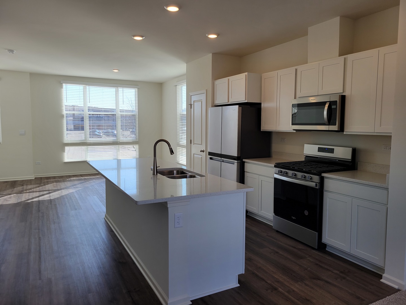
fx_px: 305
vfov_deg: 53.1
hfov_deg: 67.3
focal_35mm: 26
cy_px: 152
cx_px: 203
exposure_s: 1/286
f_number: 1.8
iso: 40
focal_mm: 5.4
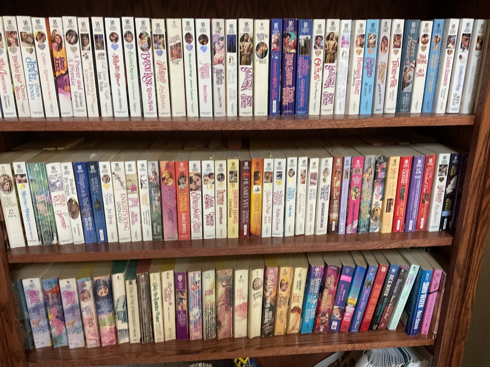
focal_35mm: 29
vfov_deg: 48.2
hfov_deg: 61.7
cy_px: 184
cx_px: 245
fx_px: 411
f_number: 1.8
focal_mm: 3
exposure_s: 1/40
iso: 250
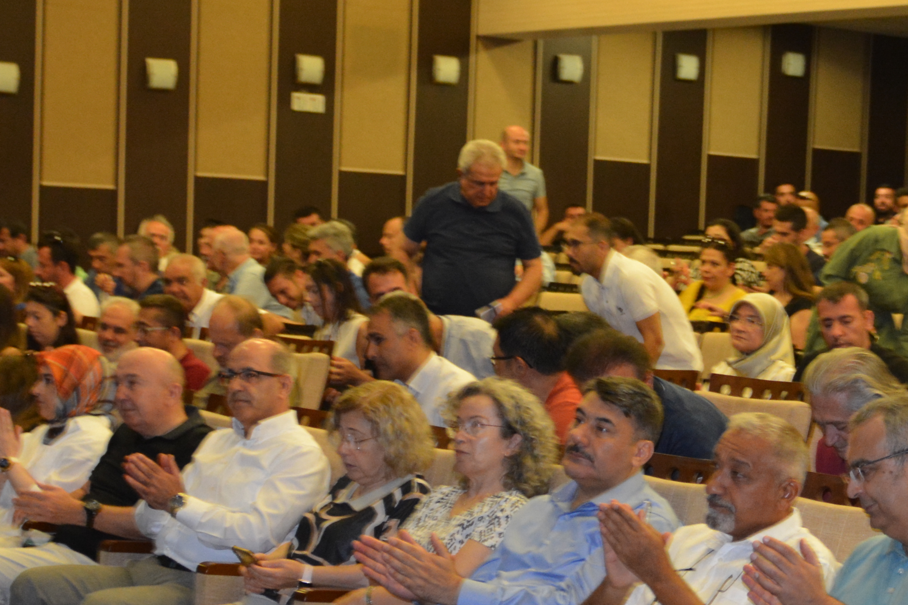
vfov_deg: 14.6
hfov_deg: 21.1
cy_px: 483
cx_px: 930
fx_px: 2345
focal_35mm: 93
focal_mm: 24
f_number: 2.8
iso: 1000
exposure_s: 1/60
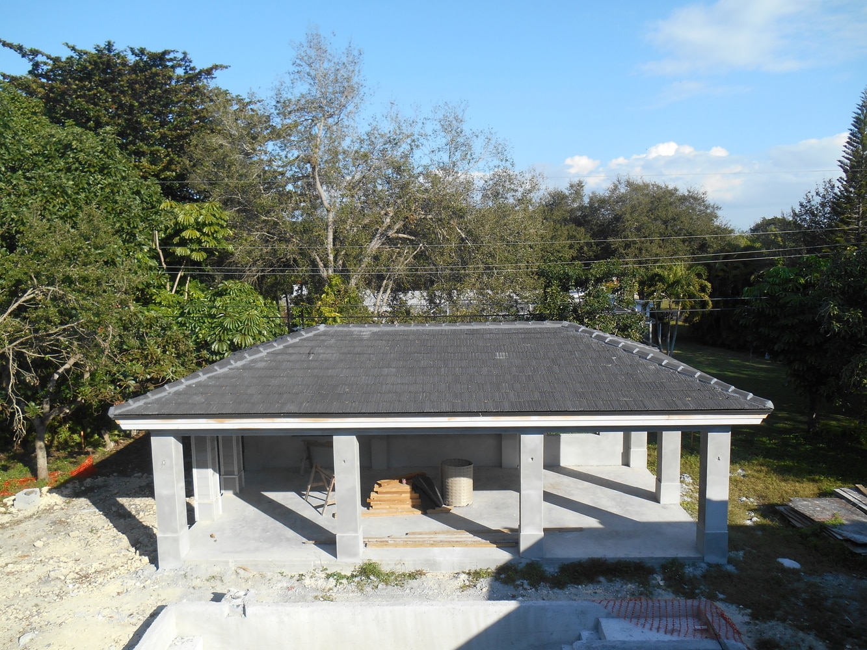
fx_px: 651
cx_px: 434
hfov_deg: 67.3
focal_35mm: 26
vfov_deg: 53.1
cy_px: 325
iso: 80
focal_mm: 4.7
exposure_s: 1/640
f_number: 3.4
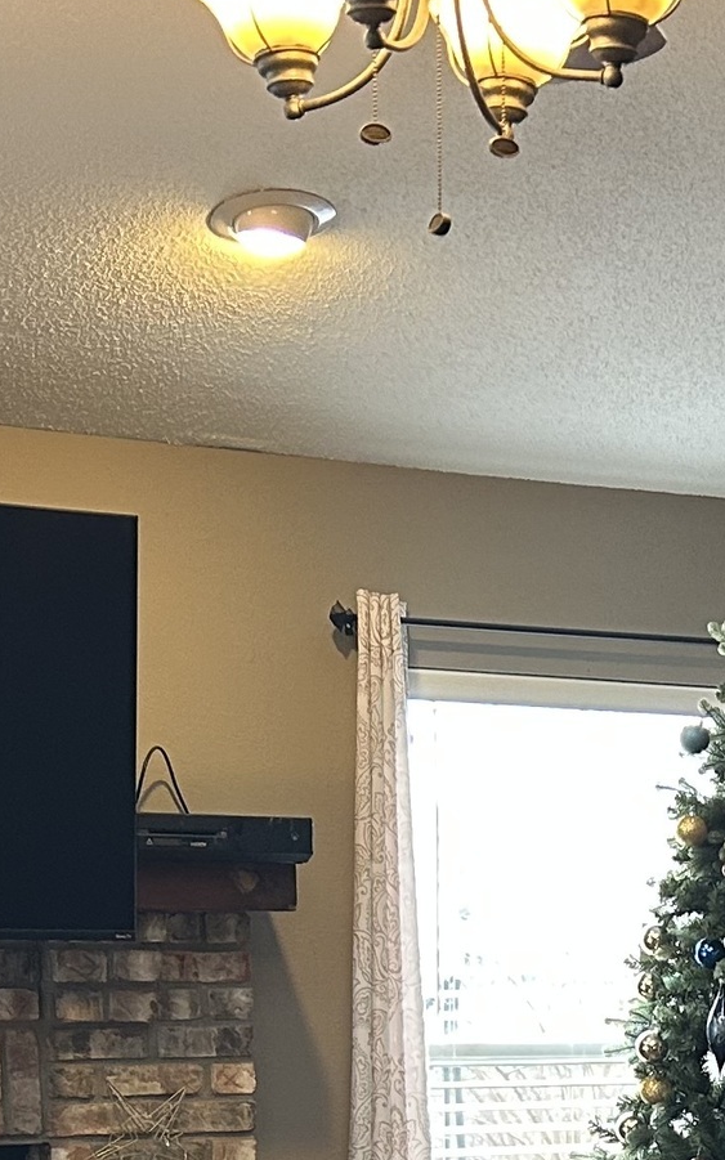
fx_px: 2972
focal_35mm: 94
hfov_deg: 13.6
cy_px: 1304
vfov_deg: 20.9
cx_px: 789
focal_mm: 5.7
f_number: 1.5
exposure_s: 1/60
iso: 160
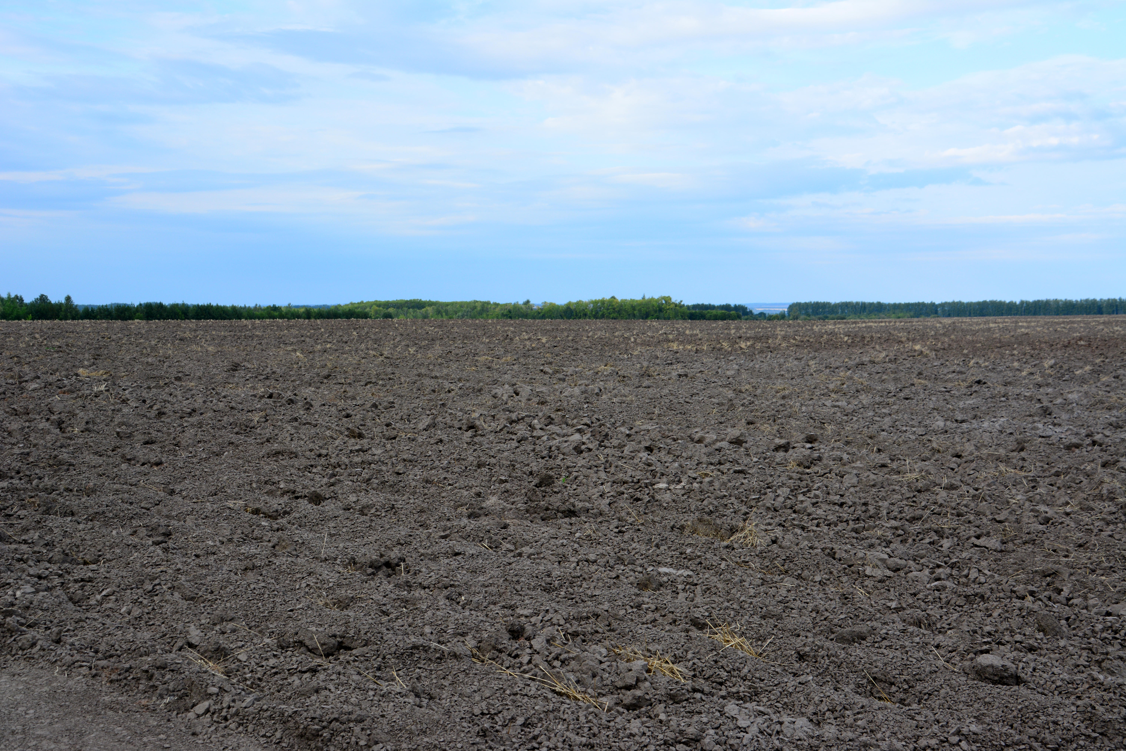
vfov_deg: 29.9
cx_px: 563
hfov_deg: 43.6
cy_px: 376
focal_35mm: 45
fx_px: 1407
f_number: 8
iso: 320
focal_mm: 30
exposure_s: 1/320
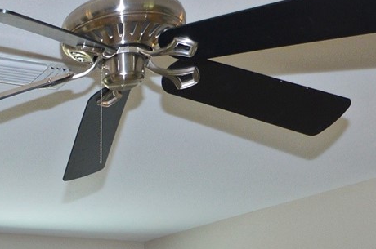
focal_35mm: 71
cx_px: -76
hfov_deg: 25.6
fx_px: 740
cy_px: 384
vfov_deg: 17.1
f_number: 5
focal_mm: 10
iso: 200
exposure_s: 1/30
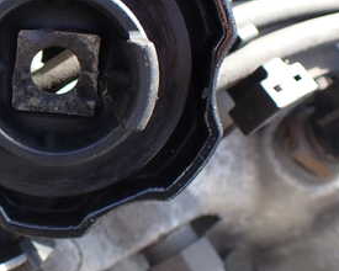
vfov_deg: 23.8
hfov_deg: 27.3
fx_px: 642
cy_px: 108
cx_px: -26
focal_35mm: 64
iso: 100
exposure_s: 1/200
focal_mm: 5.4
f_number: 2.3
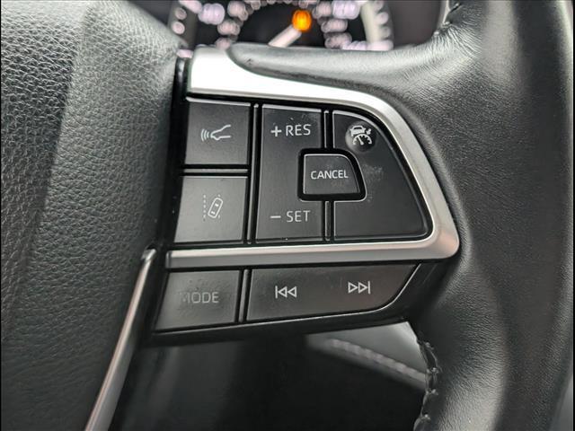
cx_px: 288
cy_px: 216
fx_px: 814
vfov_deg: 29.7
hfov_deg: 38.9
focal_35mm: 49
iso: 416
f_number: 1.68
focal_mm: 6.9
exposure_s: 1/101
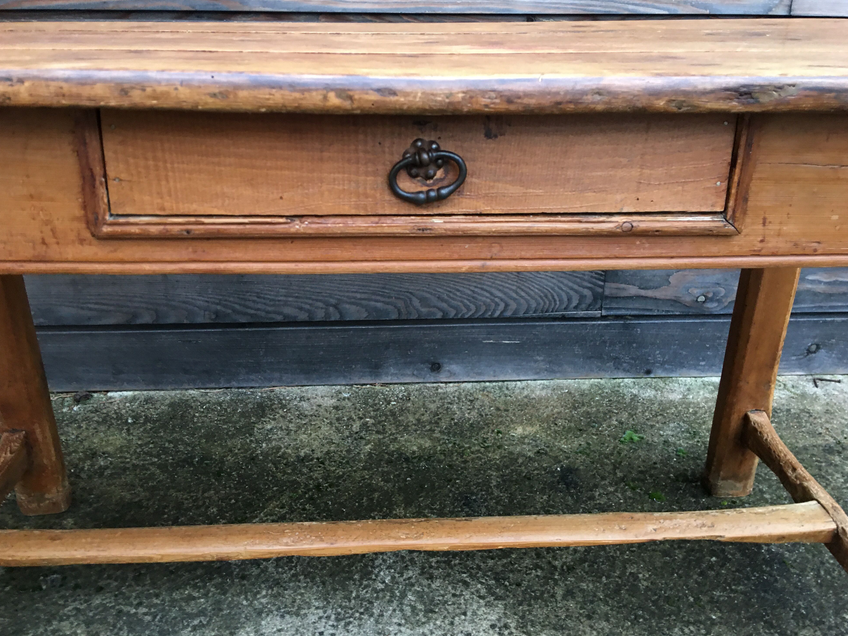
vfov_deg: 46.8
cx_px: 419
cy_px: 314
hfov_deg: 60.0
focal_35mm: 30
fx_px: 735
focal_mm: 4.15
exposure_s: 1/17
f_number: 2.2
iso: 80
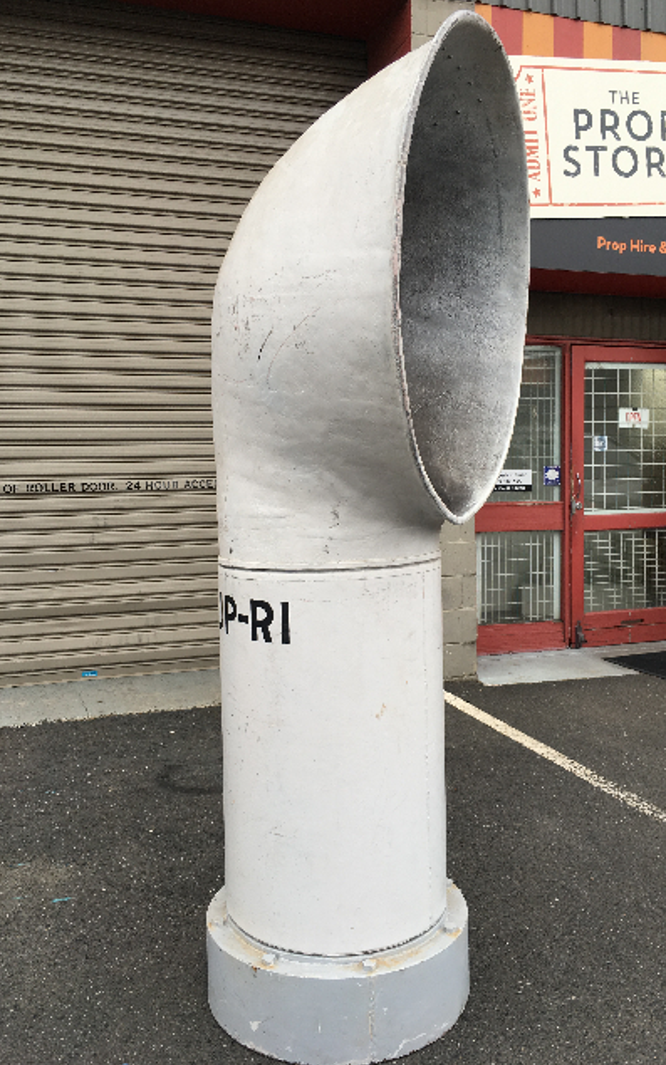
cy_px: 535
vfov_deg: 61.2
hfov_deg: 40.6
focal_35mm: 31
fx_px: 900
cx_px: 346
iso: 25
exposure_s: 1/50
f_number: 2.2
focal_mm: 4.15
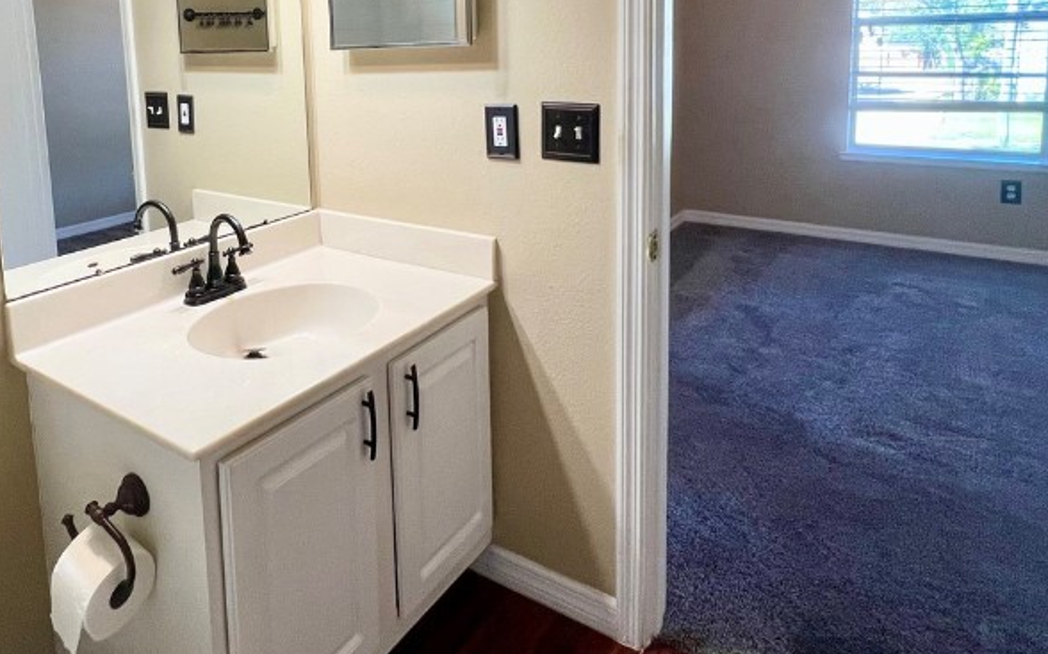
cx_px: 364
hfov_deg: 72.9
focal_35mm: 24
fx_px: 685
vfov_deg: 48.2
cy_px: 132
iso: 125
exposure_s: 1/120
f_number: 1.8
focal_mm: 1.57
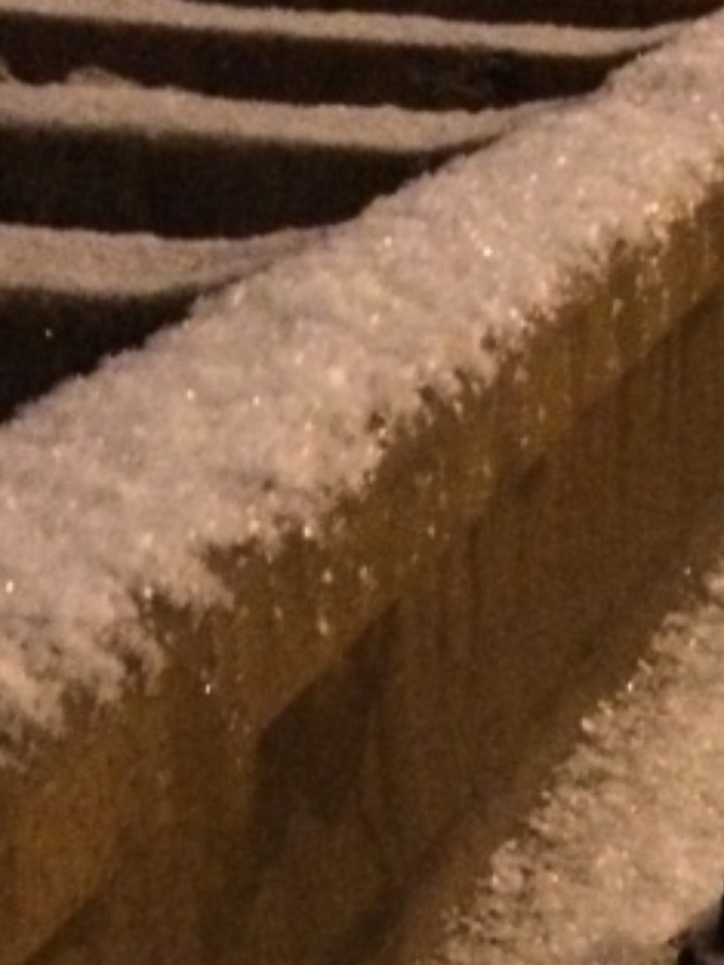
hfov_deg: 14.8
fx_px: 2731
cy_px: 1125
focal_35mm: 98
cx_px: 773
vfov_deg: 19.0
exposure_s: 1/17
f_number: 2.2
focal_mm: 4.12
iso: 2000
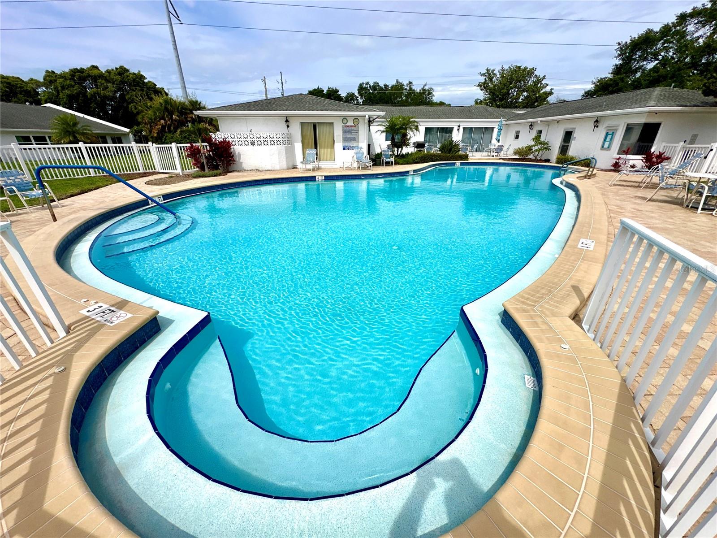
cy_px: 269
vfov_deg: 85.7
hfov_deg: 102.1
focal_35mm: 14
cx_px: 358
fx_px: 290
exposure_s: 1/4464
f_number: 2.2
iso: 50
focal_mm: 2.22
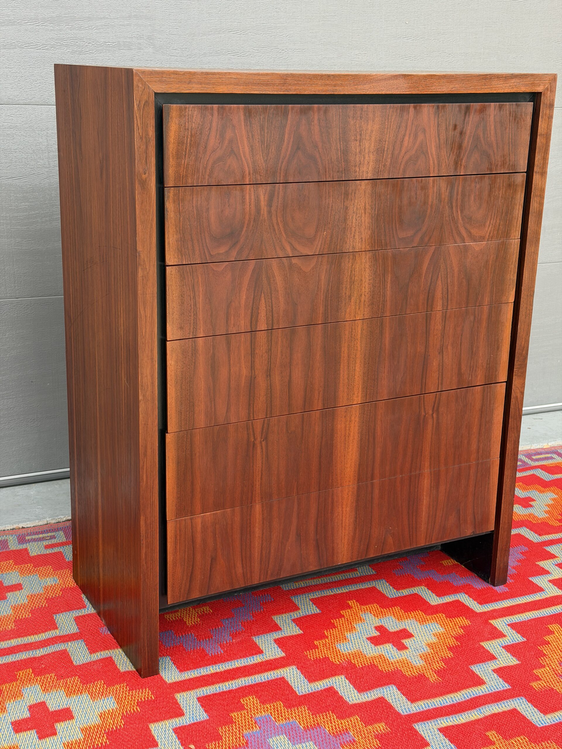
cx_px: 281
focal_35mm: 48
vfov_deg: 39.7
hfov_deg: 30.3
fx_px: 1039
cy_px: 374
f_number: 1.78
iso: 50
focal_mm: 6.76
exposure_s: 1/163
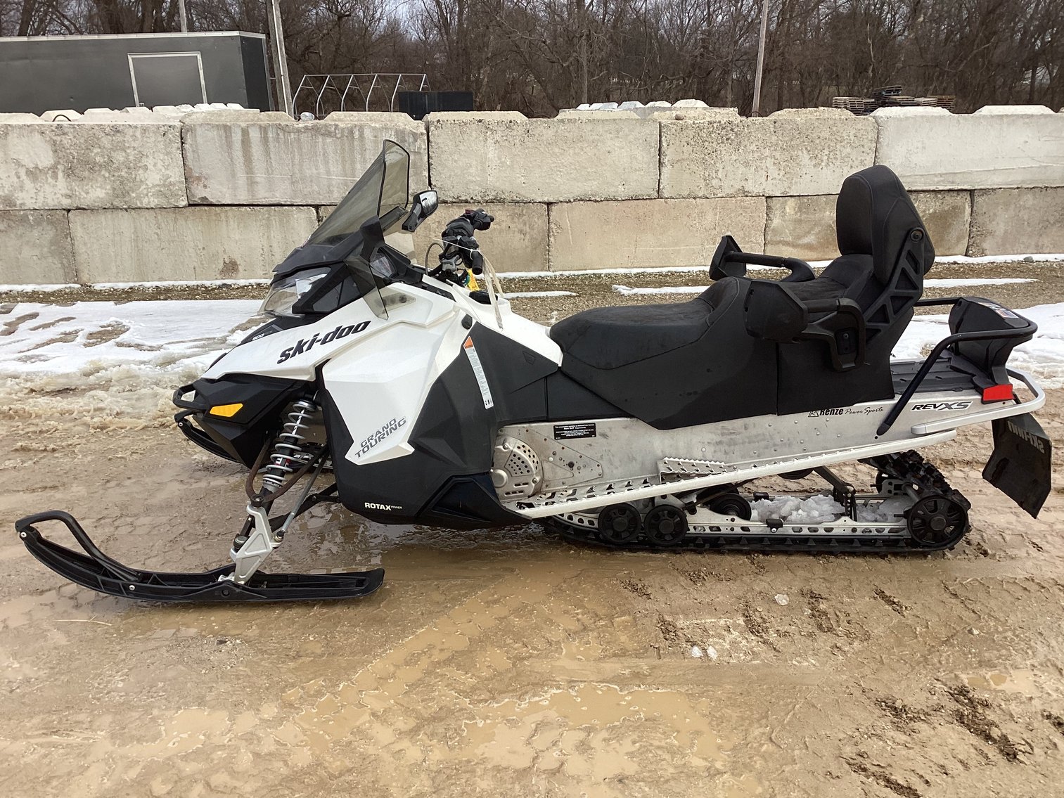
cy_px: 399
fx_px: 953
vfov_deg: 45.4
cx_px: 532
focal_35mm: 31
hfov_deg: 58.3
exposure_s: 1/225
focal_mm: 3.3
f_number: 2.4
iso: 25
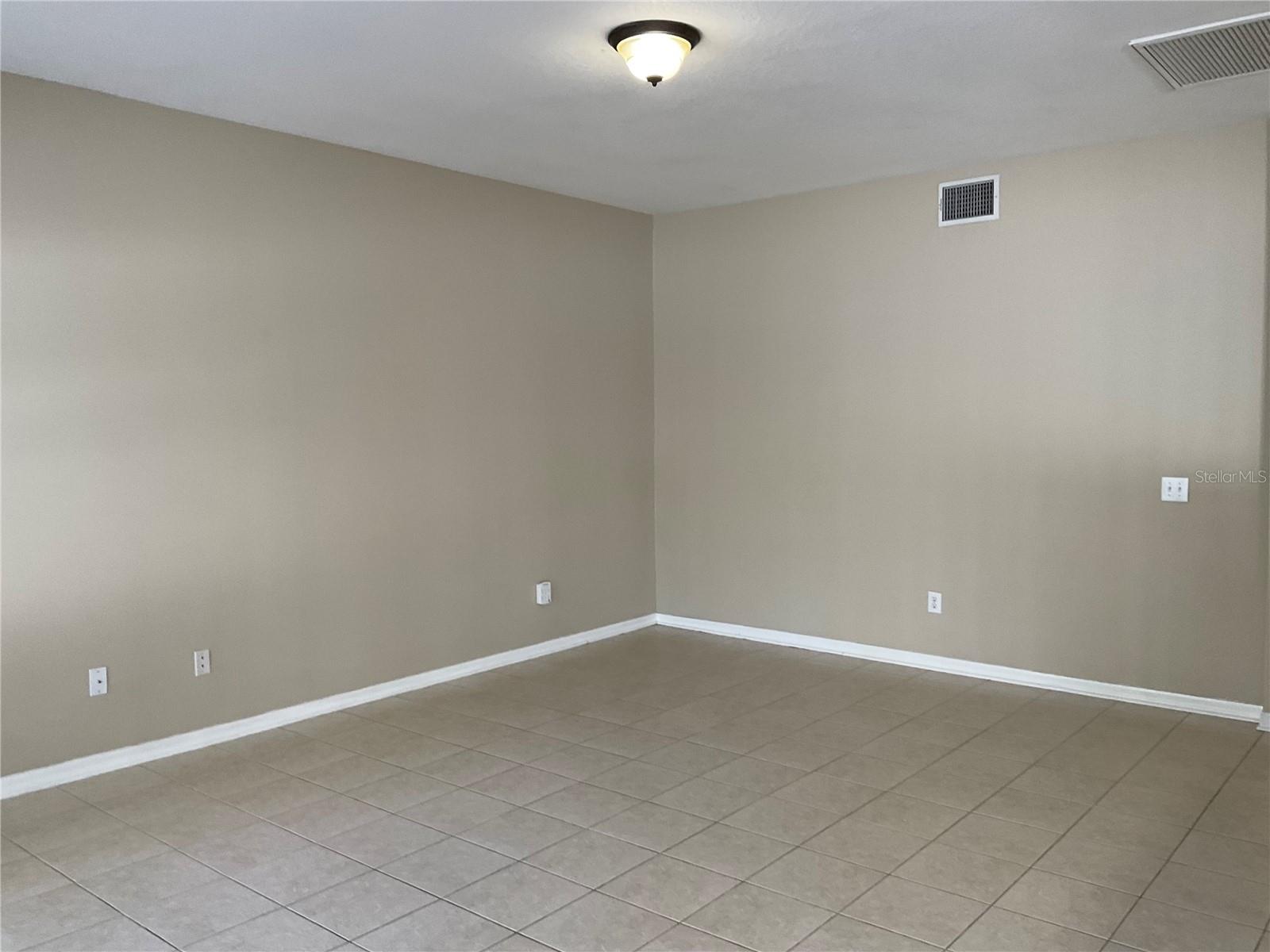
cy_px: 476
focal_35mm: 29
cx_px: 635
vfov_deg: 48.2
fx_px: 1064
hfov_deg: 61.7
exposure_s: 1/60
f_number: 1.8
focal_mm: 3
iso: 50
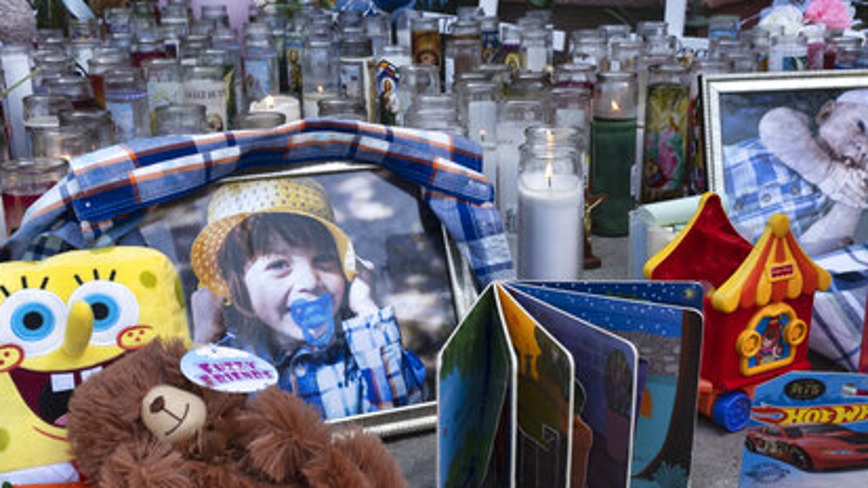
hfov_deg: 42.9
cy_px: 310
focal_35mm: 48
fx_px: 1104
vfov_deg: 24.8
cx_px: 458
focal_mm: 24.7
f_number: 9
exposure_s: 1/80
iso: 160
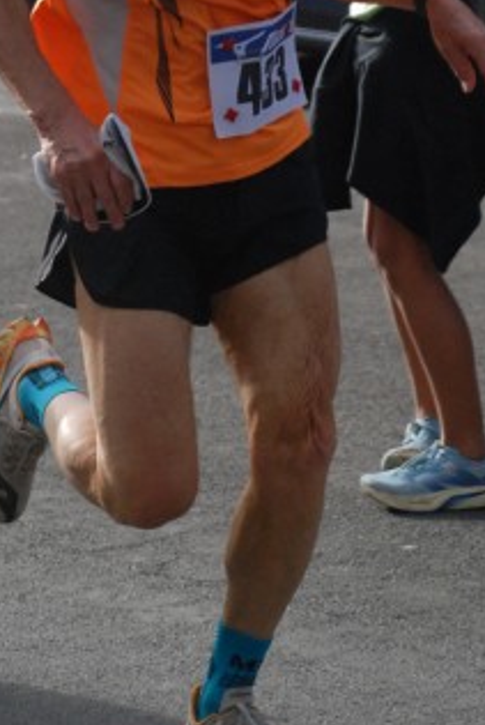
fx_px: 4893
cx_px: 236
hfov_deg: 5.7
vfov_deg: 8.4
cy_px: 78
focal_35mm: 243
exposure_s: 1/1250
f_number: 5.6
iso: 1000
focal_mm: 85
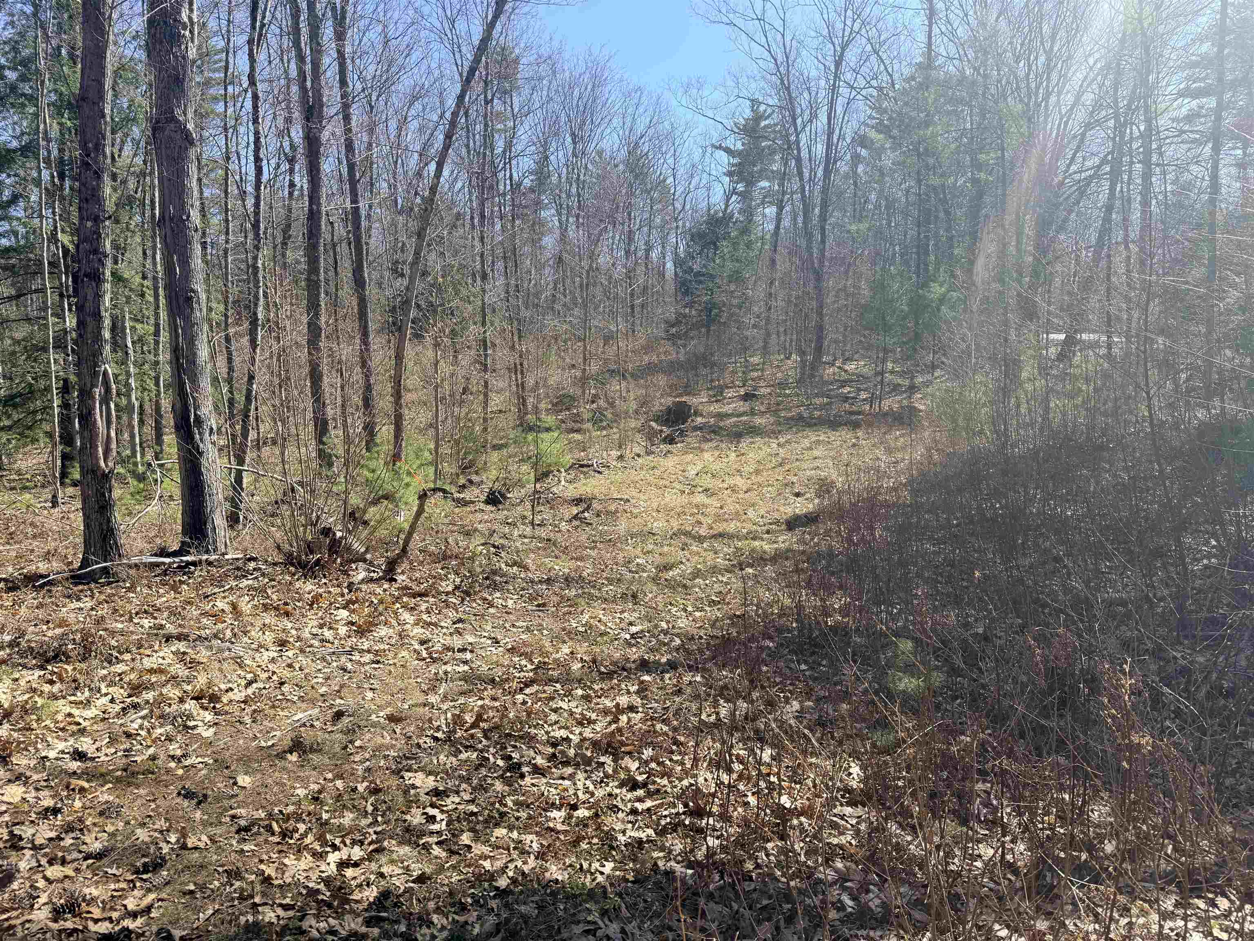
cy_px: 470
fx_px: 869
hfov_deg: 71.6
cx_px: 627
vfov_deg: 56.8
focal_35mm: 24
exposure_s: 1/2299
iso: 80
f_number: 1.78
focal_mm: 6.76
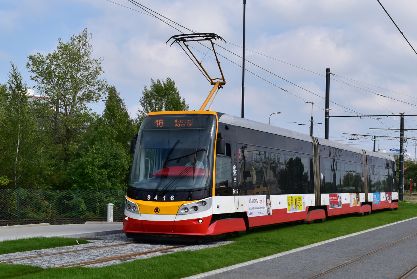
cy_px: 134
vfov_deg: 21.6
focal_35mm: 63
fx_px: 730
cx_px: 236
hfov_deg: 31.8
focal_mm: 34
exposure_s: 1/400
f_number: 10
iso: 250
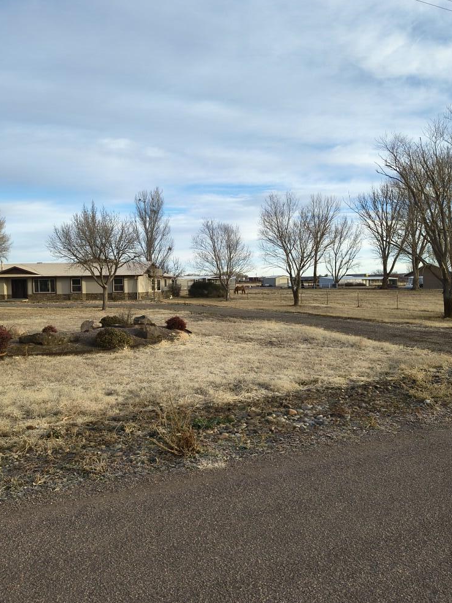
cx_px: 223
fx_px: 453
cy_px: 309
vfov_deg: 67.3
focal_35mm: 26
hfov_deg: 53.0
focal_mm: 4.68
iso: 100
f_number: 1.7
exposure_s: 1/393
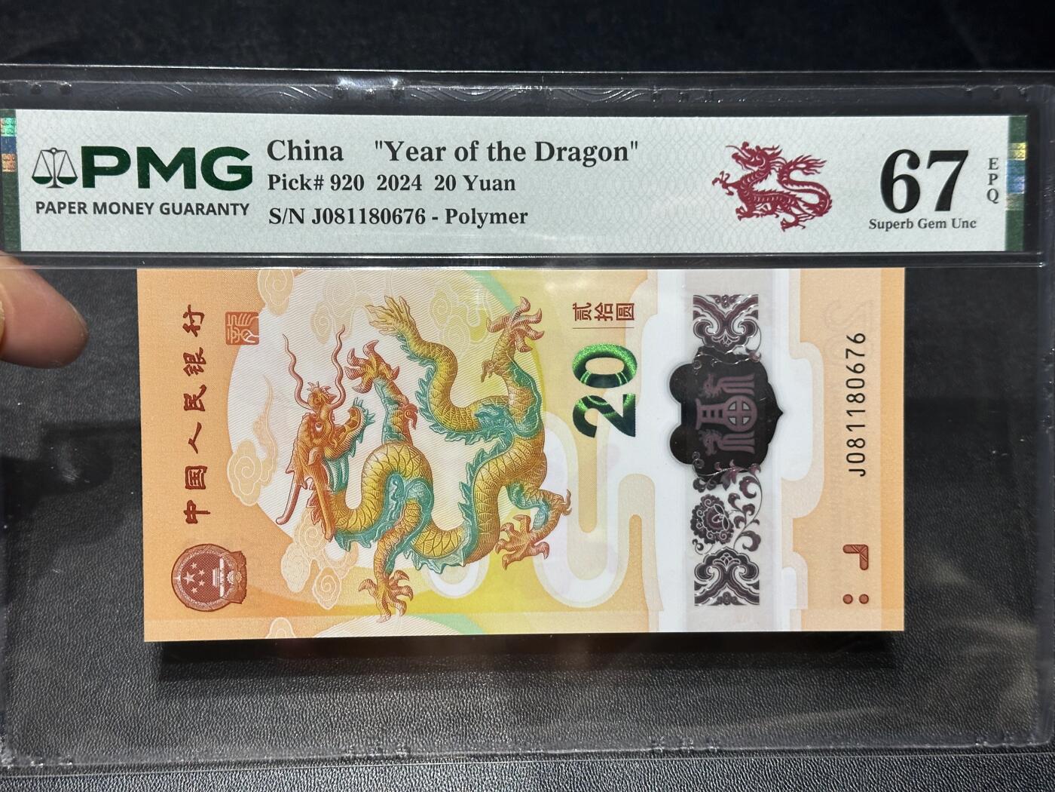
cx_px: 528
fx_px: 1463
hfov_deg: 39.7
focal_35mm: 48
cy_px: 396
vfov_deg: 30.3
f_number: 1.78
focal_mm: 6.86
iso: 125
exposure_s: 1/50
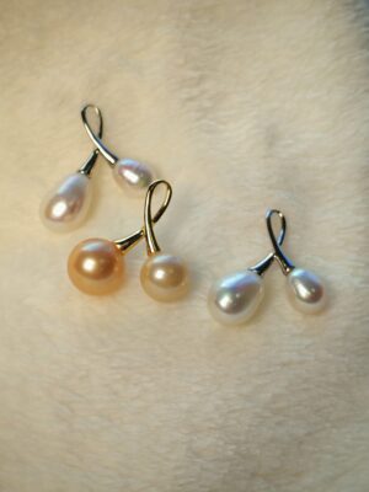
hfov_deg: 21.6
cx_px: 184
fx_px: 966
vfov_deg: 28.6
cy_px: 246
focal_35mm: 68
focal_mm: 5.52
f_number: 1.95
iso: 50
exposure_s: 1/160
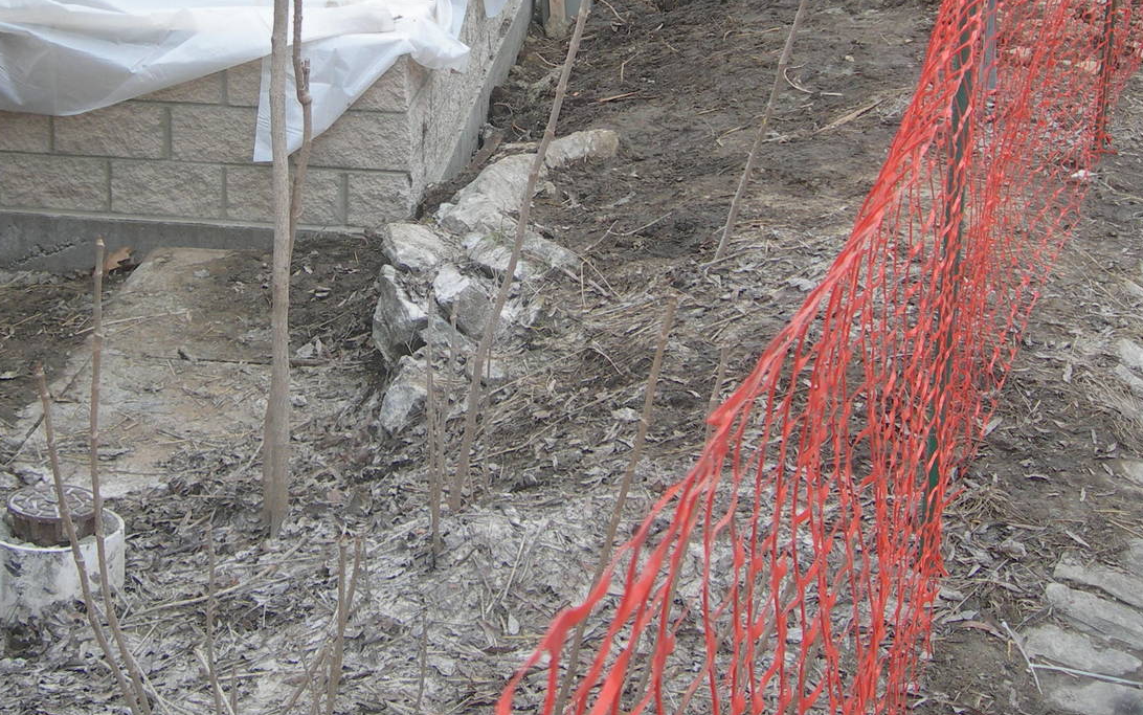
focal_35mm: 59
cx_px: 410
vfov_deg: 21.6
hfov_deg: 34.3
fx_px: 1838
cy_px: 107
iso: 50
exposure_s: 1/270
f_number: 2.8
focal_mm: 7.8
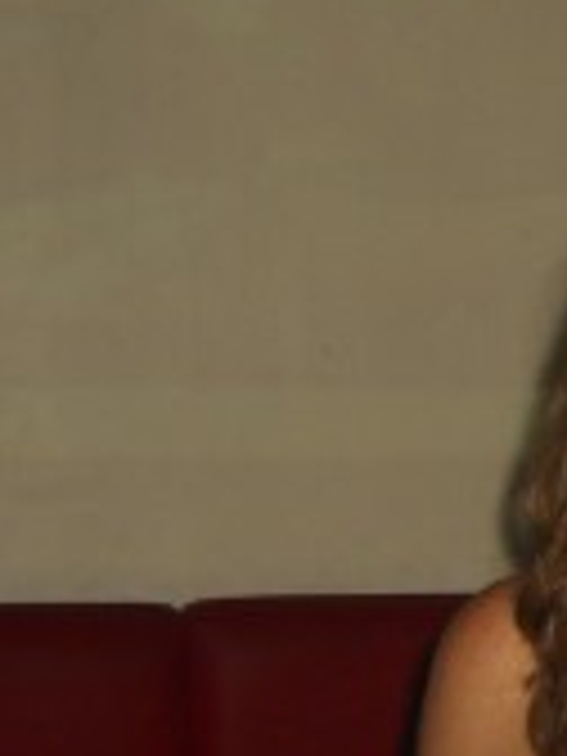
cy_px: 594
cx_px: 1053
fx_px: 2970
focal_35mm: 136
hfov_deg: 10.2
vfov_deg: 14.4
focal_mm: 7.9
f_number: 2.8
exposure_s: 1/60
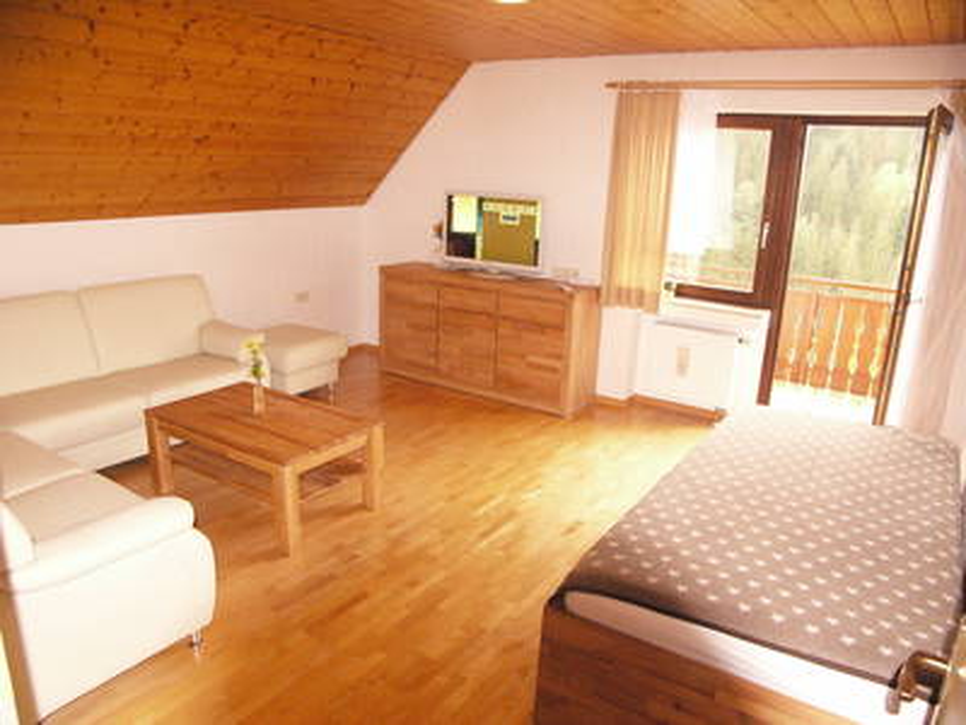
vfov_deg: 39.7
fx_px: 1005
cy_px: 362
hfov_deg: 51.4
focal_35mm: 36
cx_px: 483
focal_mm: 6
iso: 400
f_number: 2.8
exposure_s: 1/60
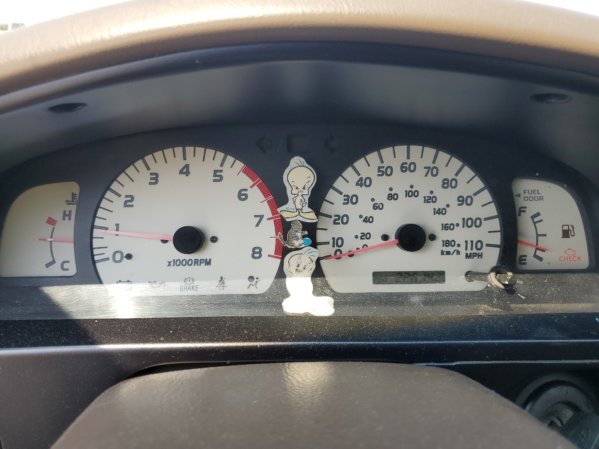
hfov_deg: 67.3
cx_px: 300
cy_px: 224
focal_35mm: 26
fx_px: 450
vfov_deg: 53.1
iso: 50
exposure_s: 1/476
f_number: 1.5
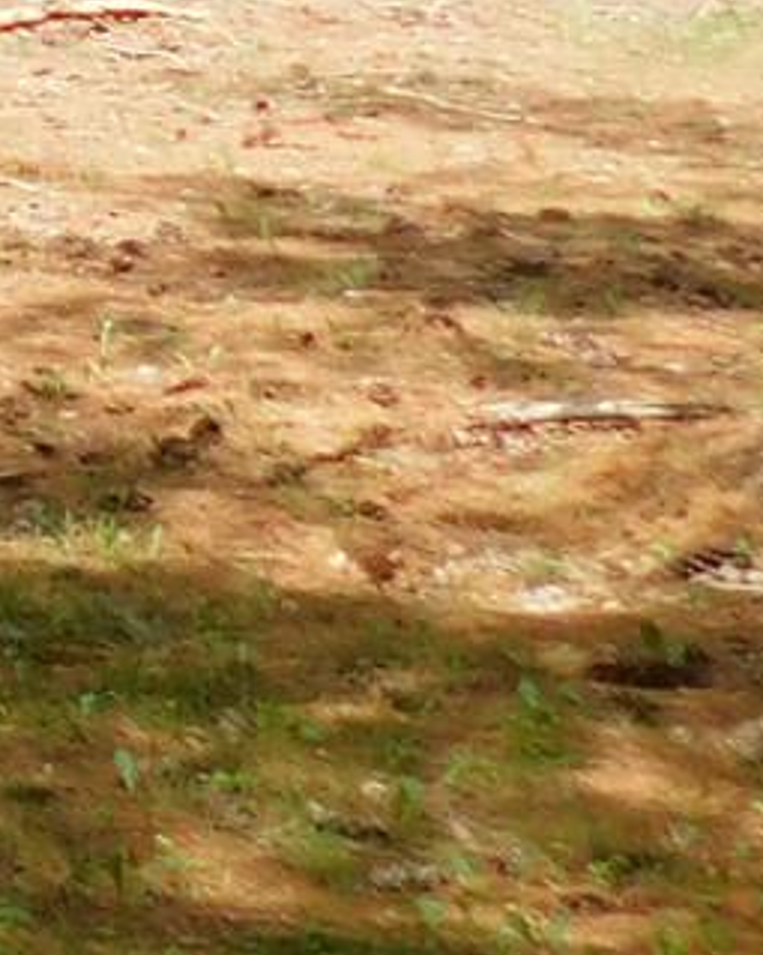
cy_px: -674
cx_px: -1849
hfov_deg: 8.3
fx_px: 4067
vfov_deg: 12.4
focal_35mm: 144
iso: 125
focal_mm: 4
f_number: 3
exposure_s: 1/500
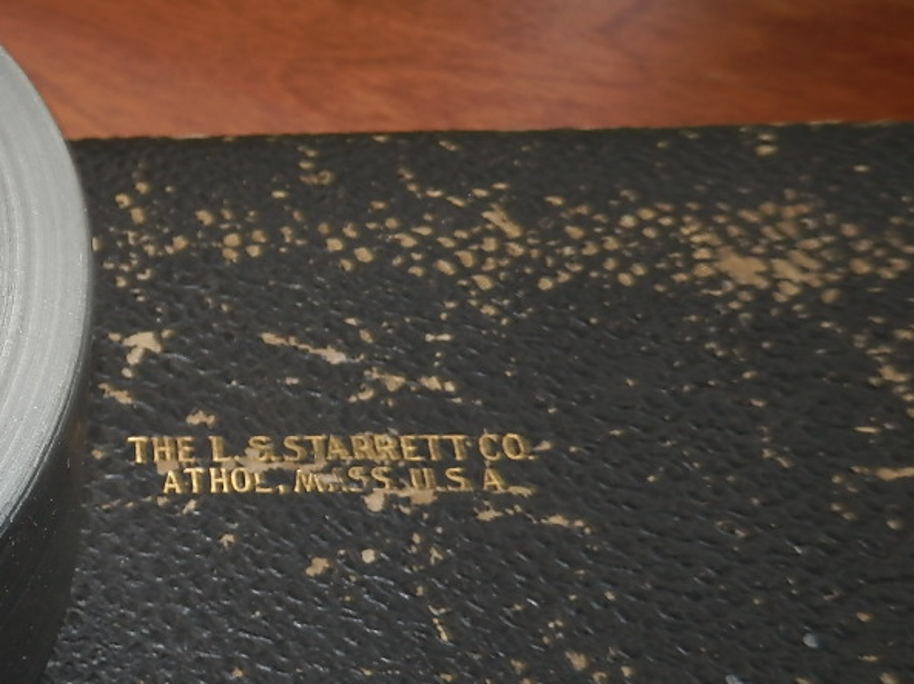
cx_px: -42
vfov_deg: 26.9
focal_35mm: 54
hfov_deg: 32.2
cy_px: 265
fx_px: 1425
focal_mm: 4.5
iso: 80
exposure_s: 1/30
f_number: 8.7
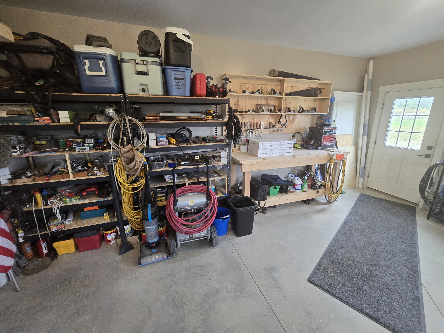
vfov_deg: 89.9
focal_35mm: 13
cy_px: 166
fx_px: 167
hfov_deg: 106.2
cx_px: 222
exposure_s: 1/60
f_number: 2.2
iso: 320
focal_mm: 2.2
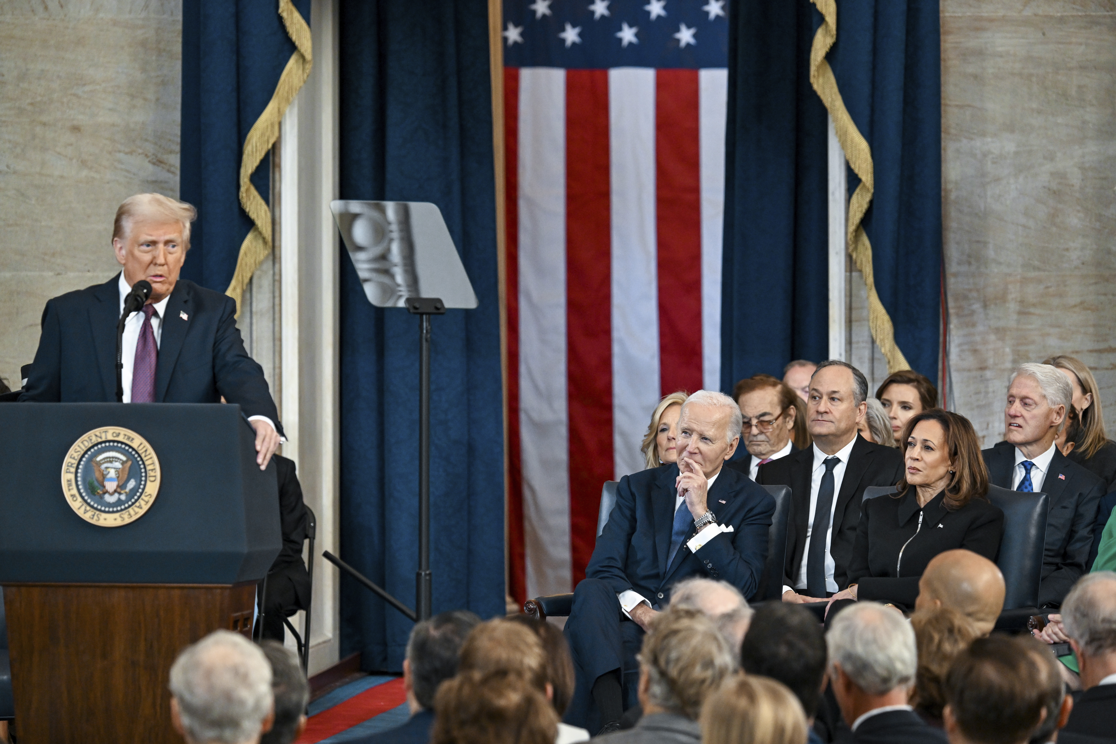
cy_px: 372
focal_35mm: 220
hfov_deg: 9.4
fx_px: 6819
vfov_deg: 6.2
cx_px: 558
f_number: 5.6
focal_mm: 220
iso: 3200
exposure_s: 1/200
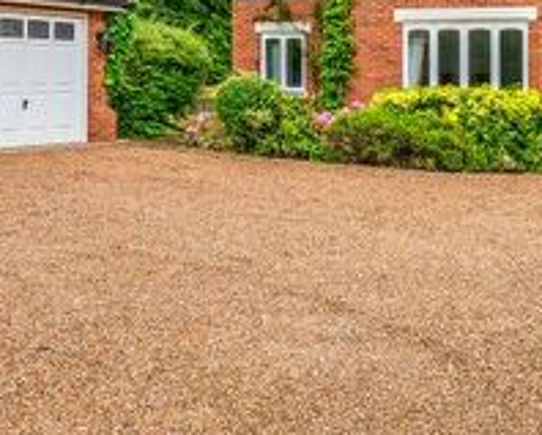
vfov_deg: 27.5
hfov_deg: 34.2
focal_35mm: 53
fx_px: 851
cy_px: 34
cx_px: 435
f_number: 8
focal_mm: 16
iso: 100
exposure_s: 1/100
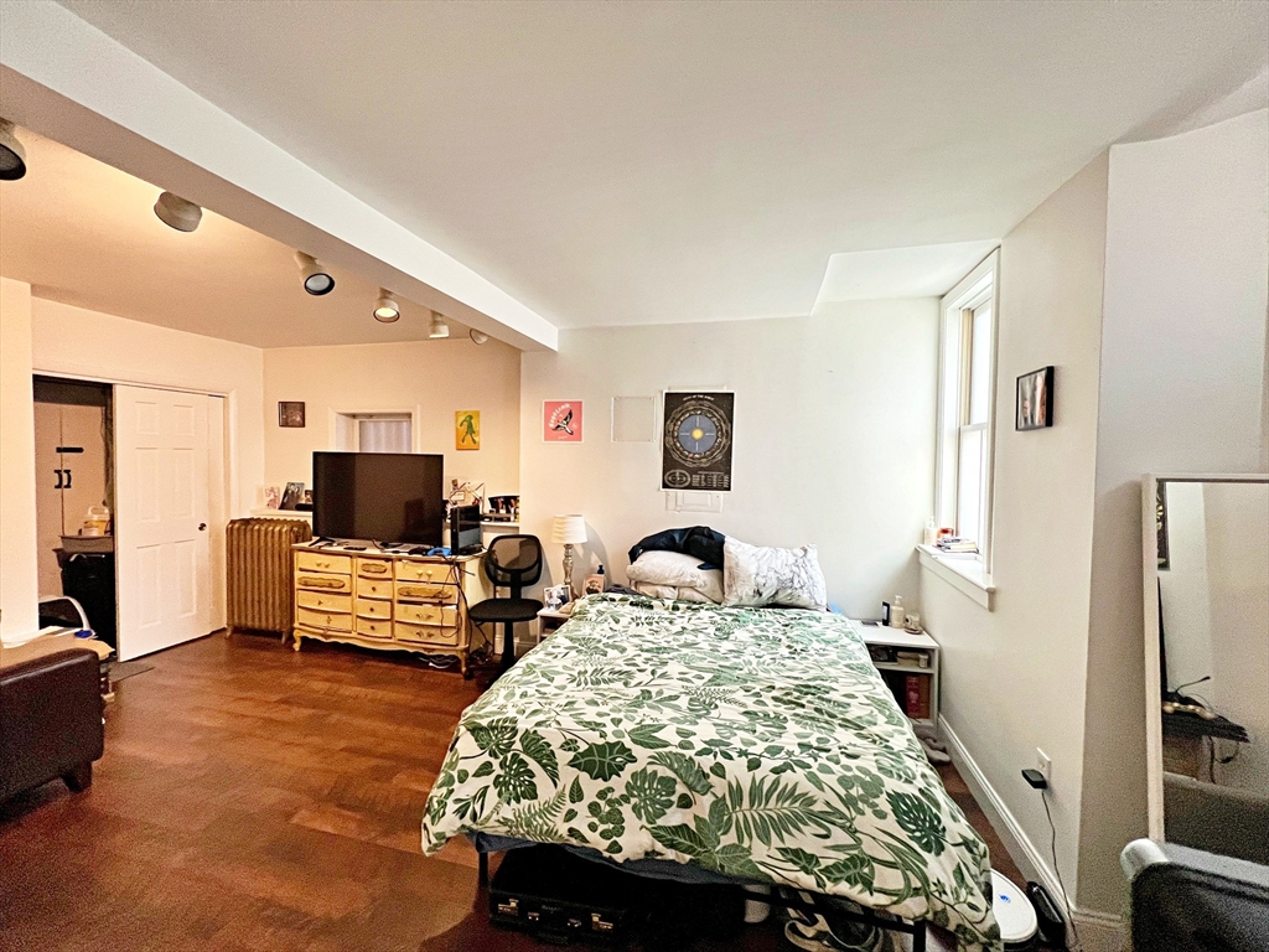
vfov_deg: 89.9
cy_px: 476
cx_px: 634
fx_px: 477
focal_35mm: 13
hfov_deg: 106.2
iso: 250
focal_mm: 1.57
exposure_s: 1/60
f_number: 1.8
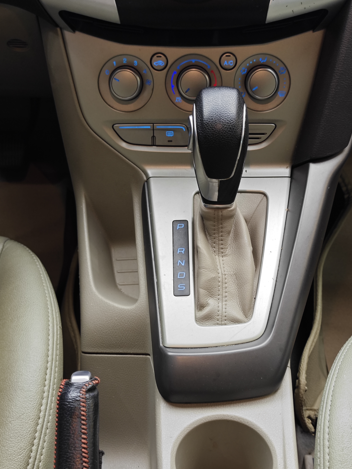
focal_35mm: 58
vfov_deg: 33.2
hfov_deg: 25.2
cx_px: 180
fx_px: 787
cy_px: 271
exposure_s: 1/29.6
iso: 640
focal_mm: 8.7
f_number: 1.9
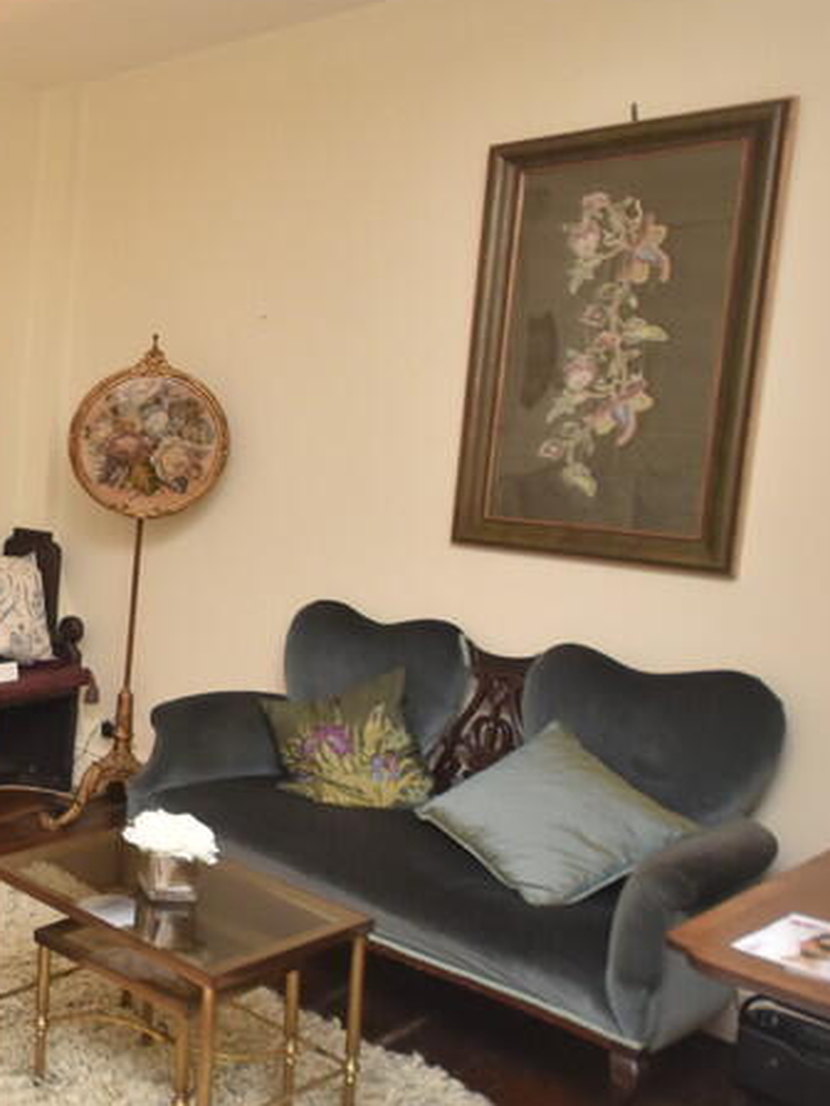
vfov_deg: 55.3
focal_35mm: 33
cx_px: -227
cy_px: 530
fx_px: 1055
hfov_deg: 32.9
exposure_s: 1/125
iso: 1000
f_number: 4
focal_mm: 10
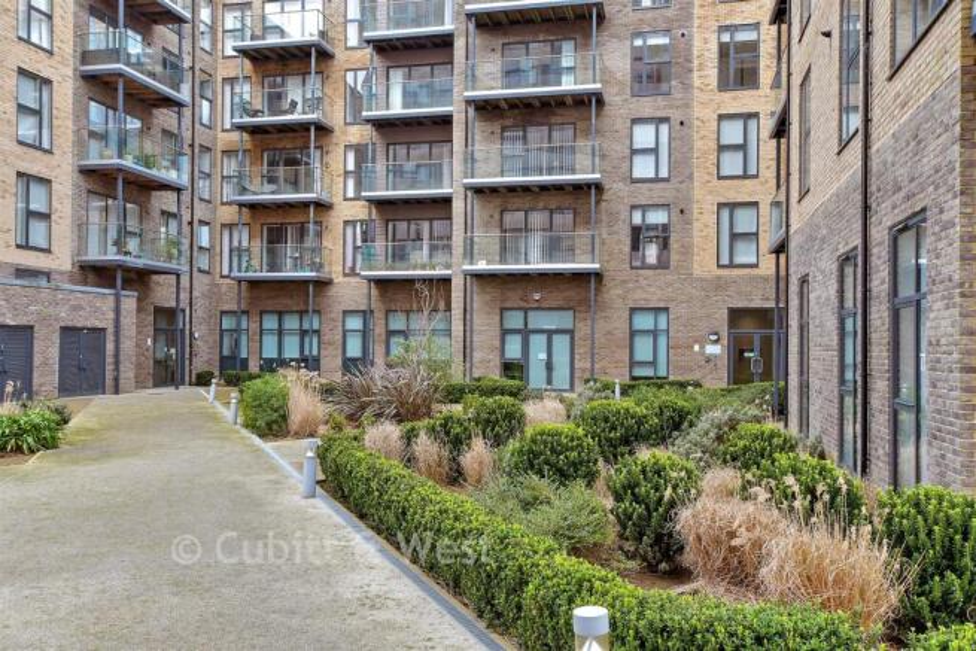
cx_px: 488
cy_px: 326
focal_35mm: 30
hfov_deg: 61.9
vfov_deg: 43.6
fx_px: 813
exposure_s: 1/125
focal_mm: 20
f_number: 8
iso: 400
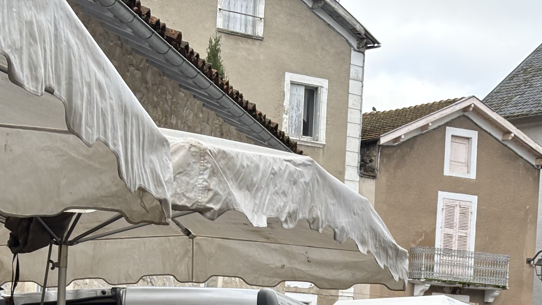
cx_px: 415
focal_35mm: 106
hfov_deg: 20.0
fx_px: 1523
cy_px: 380
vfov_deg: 11.2
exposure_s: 1/220
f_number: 1.6
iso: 32
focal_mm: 5.96
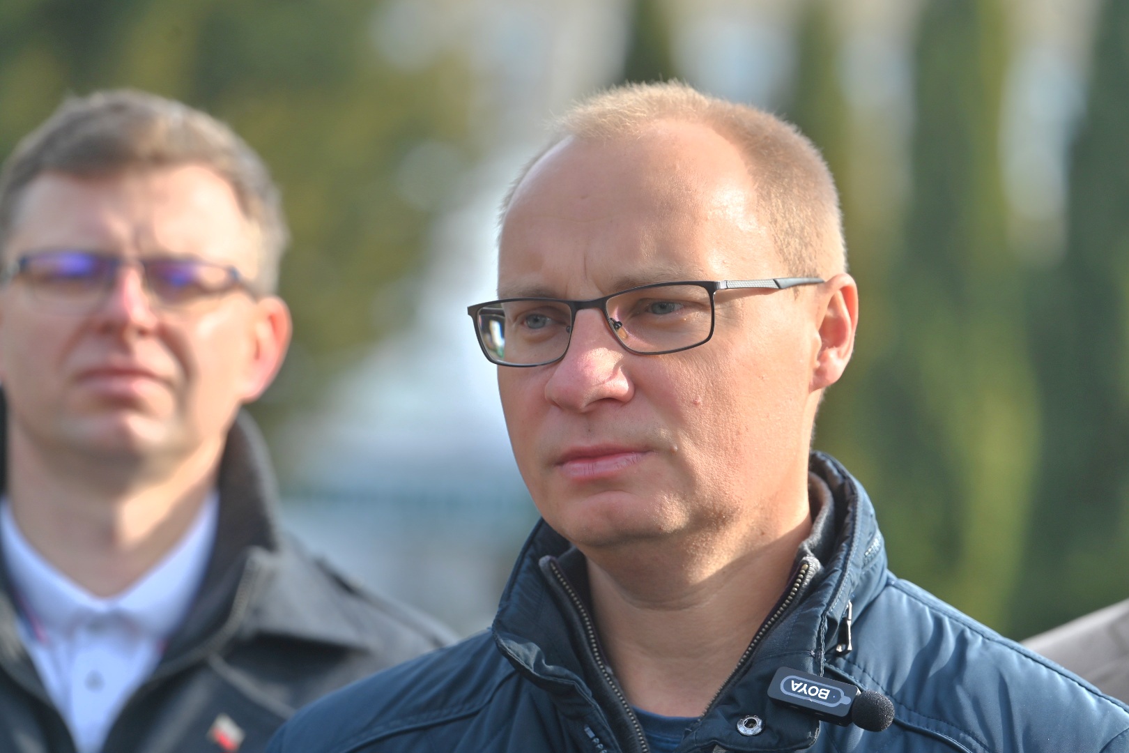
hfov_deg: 11.4
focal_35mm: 180
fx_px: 5645
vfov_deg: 7.6
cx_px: 564
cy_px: 376
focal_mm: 180
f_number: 5
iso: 100
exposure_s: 1/400
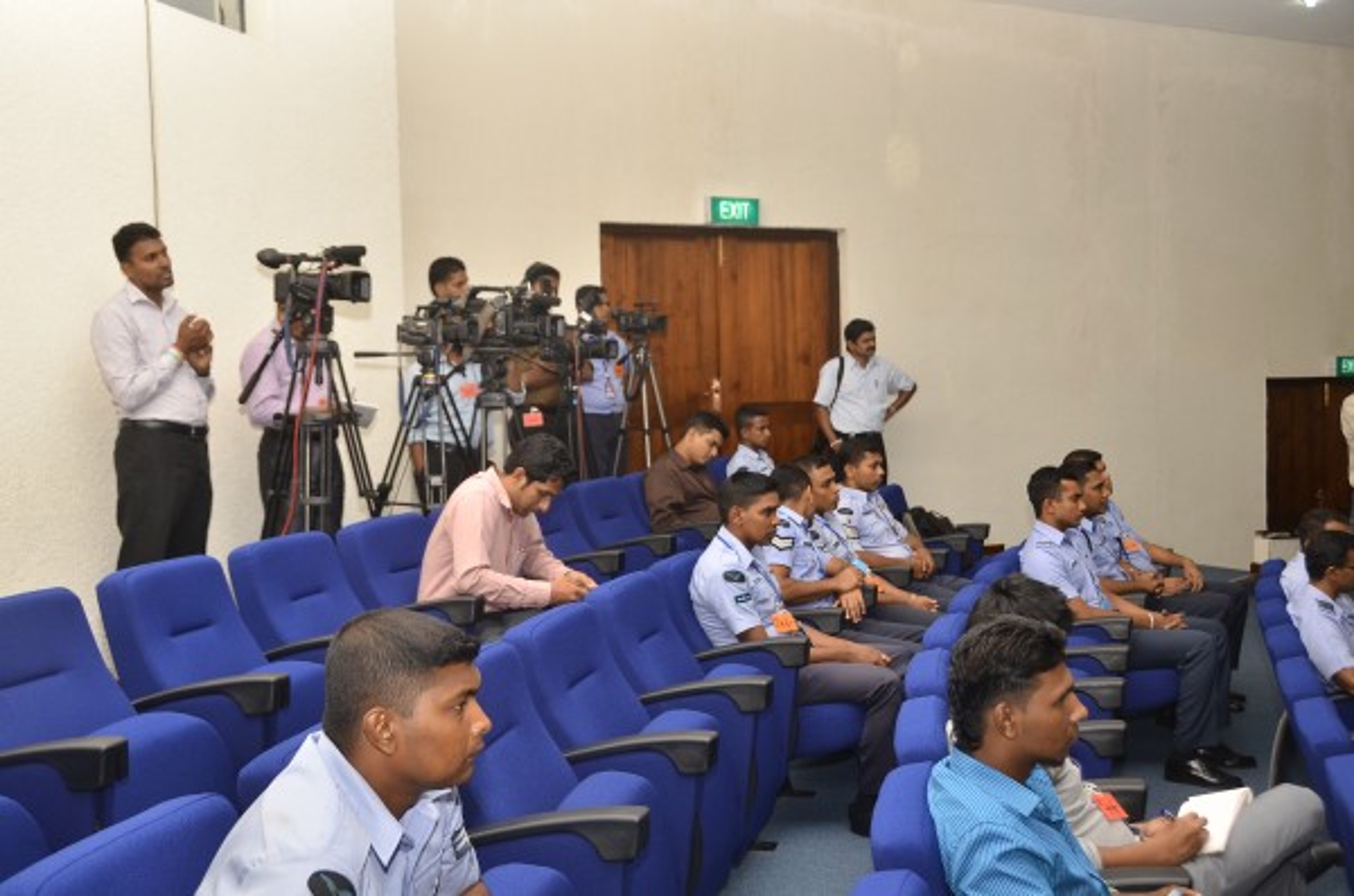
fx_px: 1351
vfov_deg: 36.7
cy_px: 448
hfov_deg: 53.2
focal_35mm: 36
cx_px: 677
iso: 320
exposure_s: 1/160
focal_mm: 24
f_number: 3.8
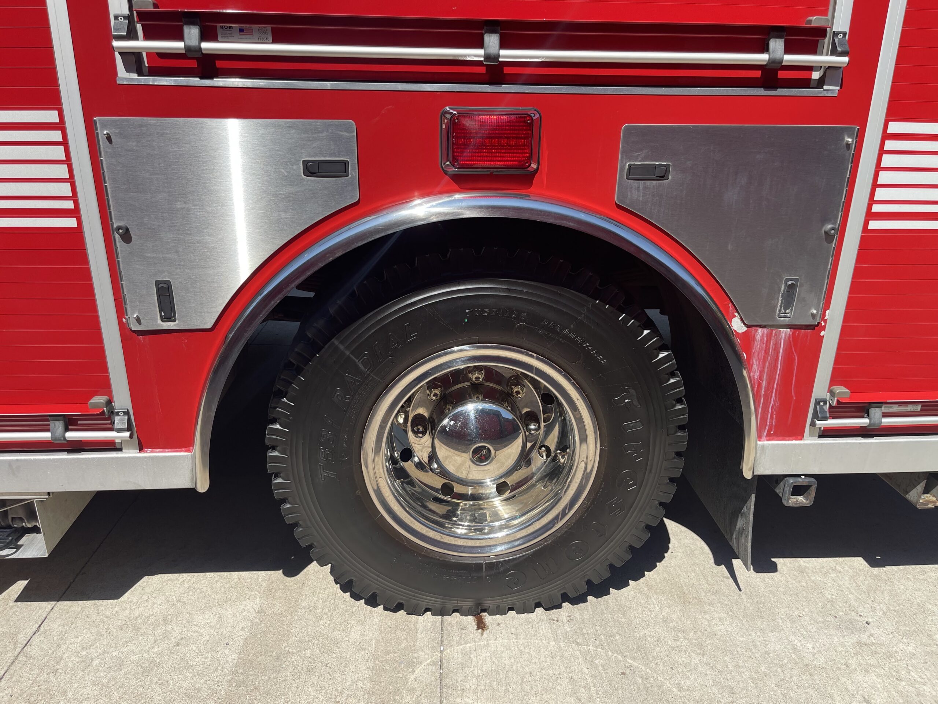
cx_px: 469
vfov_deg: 53.1
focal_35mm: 26
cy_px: 352
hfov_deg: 67.3
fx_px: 705
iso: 32
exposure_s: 1/2123
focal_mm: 5.1
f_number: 1.6
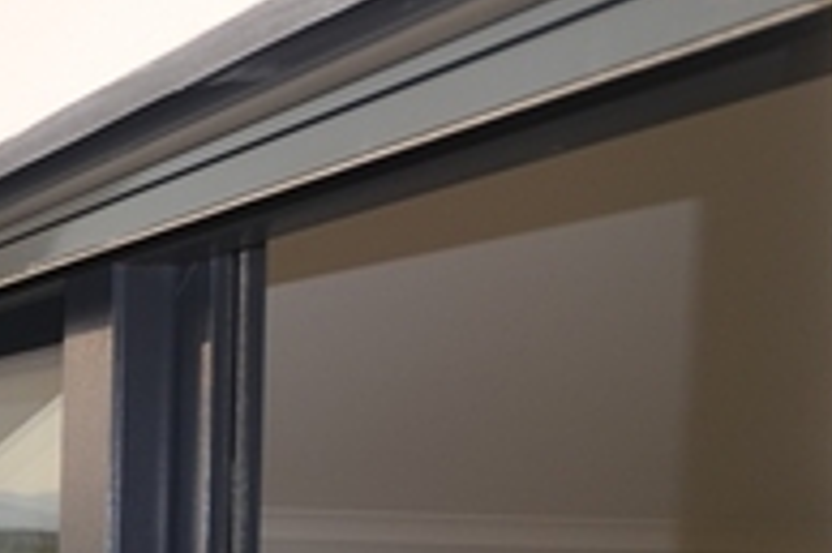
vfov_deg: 23.3
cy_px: 527
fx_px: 1293
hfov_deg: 21.3
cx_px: -710
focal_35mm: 56
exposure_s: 1/200
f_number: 7.1
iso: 100
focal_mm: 10
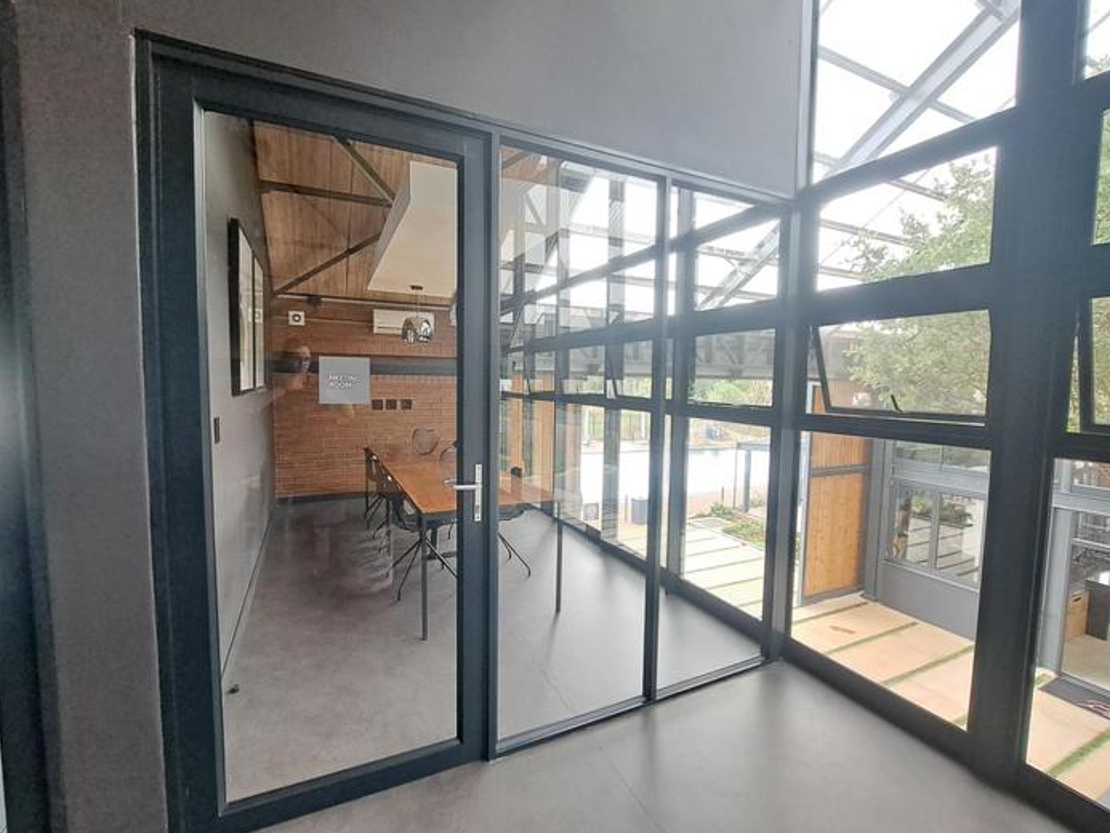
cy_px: 420
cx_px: 570
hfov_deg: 98.1
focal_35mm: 15
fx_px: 481
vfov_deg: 81.8
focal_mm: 1.74
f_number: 2.2
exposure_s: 1/50
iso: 160
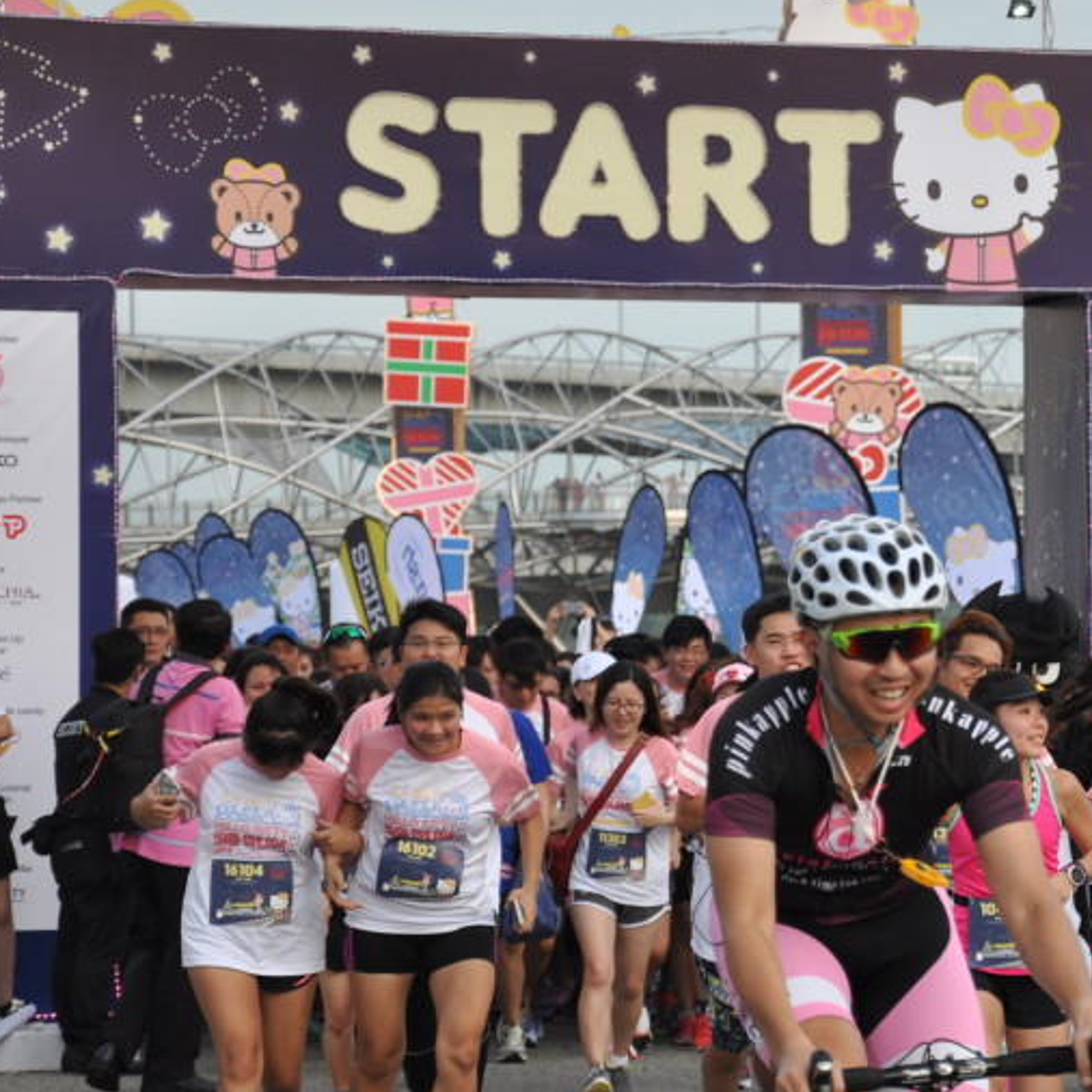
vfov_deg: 8.5
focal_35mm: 206
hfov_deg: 8.5
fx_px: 7352
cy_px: 619
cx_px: 1040
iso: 320
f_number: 5.6
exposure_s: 1/320
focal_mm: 80
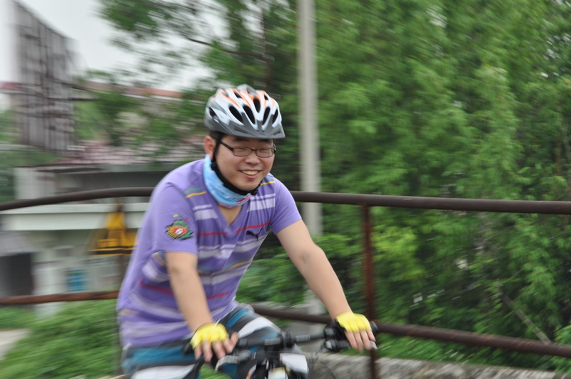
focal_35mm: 135
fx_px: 2138
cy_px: 190
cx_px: 286
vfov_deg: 10.1
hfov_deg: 15.2
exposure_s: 1/60
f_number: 14
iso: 400
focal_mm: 90
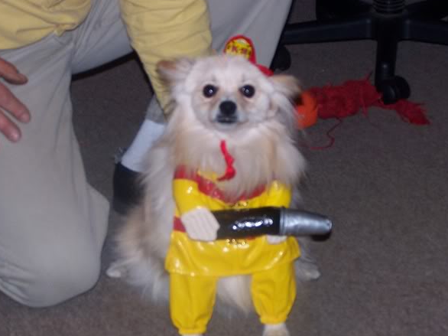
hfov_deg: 17.6
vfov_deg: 13.2
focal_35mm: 112
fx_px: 1449
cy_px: 144
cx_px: 249
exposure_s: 1/90
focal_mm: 13.7
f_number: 3.2
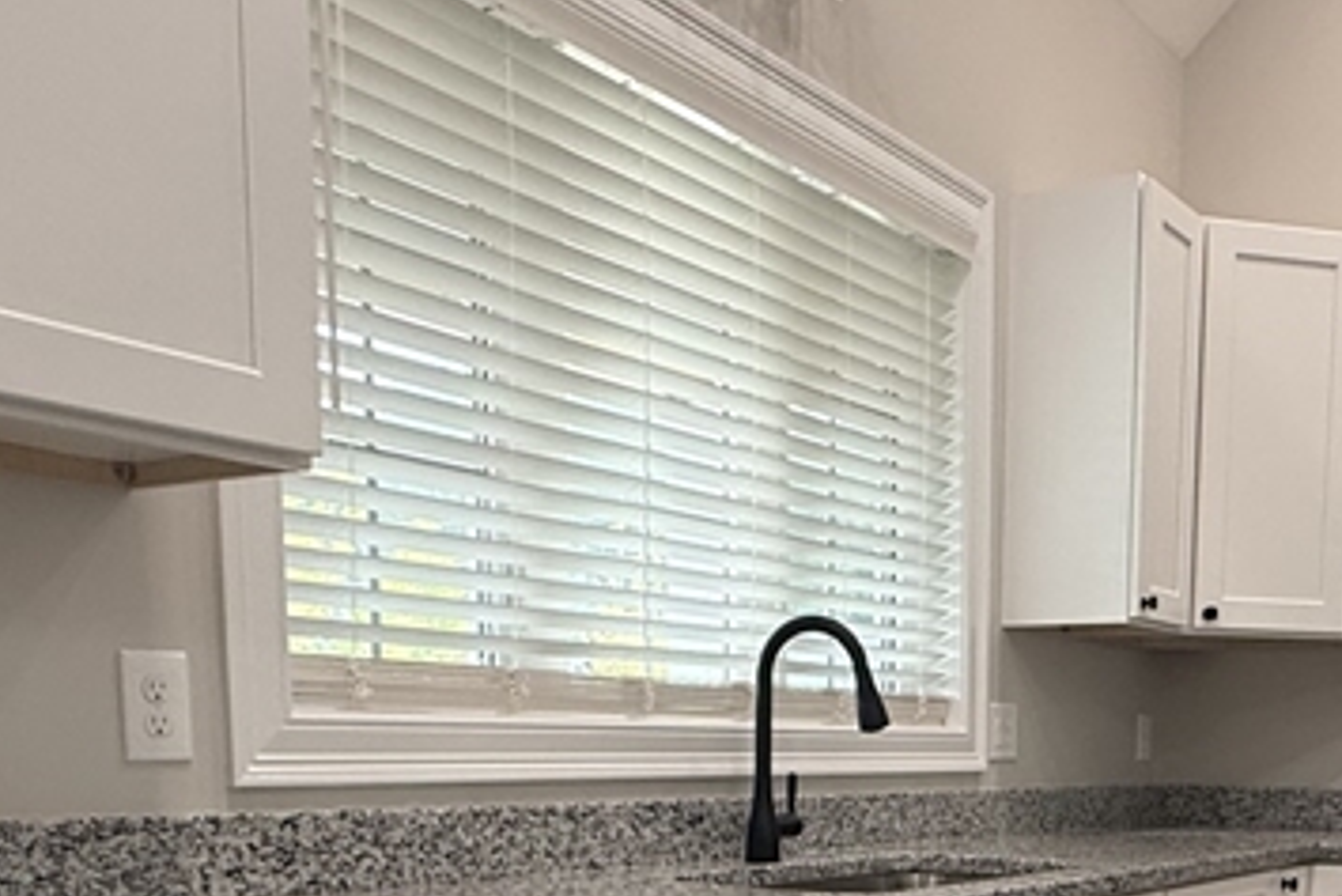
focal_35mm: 42
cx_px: 979
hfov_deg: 45.1
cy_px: 922
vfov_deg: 29.5
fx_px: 1566
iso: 160
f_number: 2.2
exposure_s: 1/60
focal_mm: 2.22
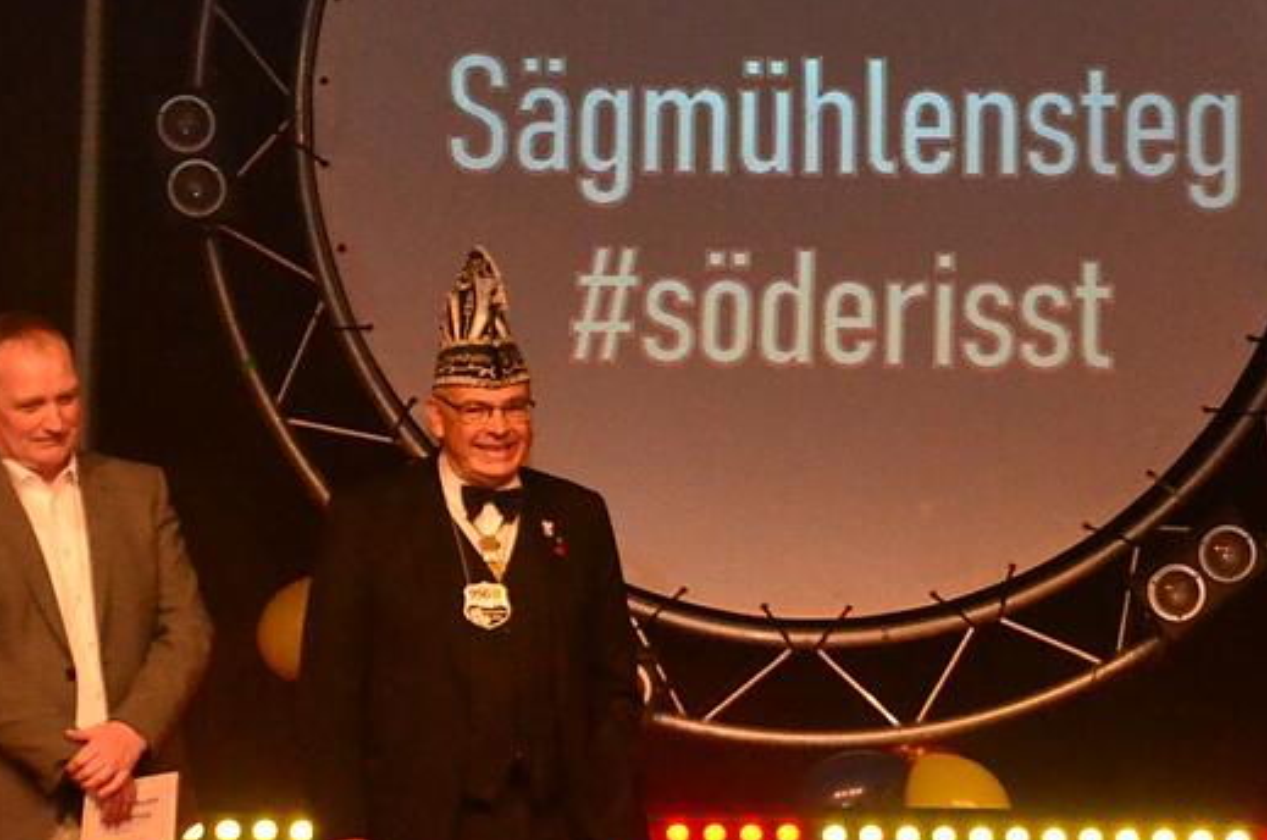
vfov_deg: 10.4
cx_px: 715
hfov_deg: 15.7
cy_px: 657
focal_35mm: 131
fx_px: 4602
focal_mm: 42
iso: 3200
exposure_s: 1/250
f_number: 5.6
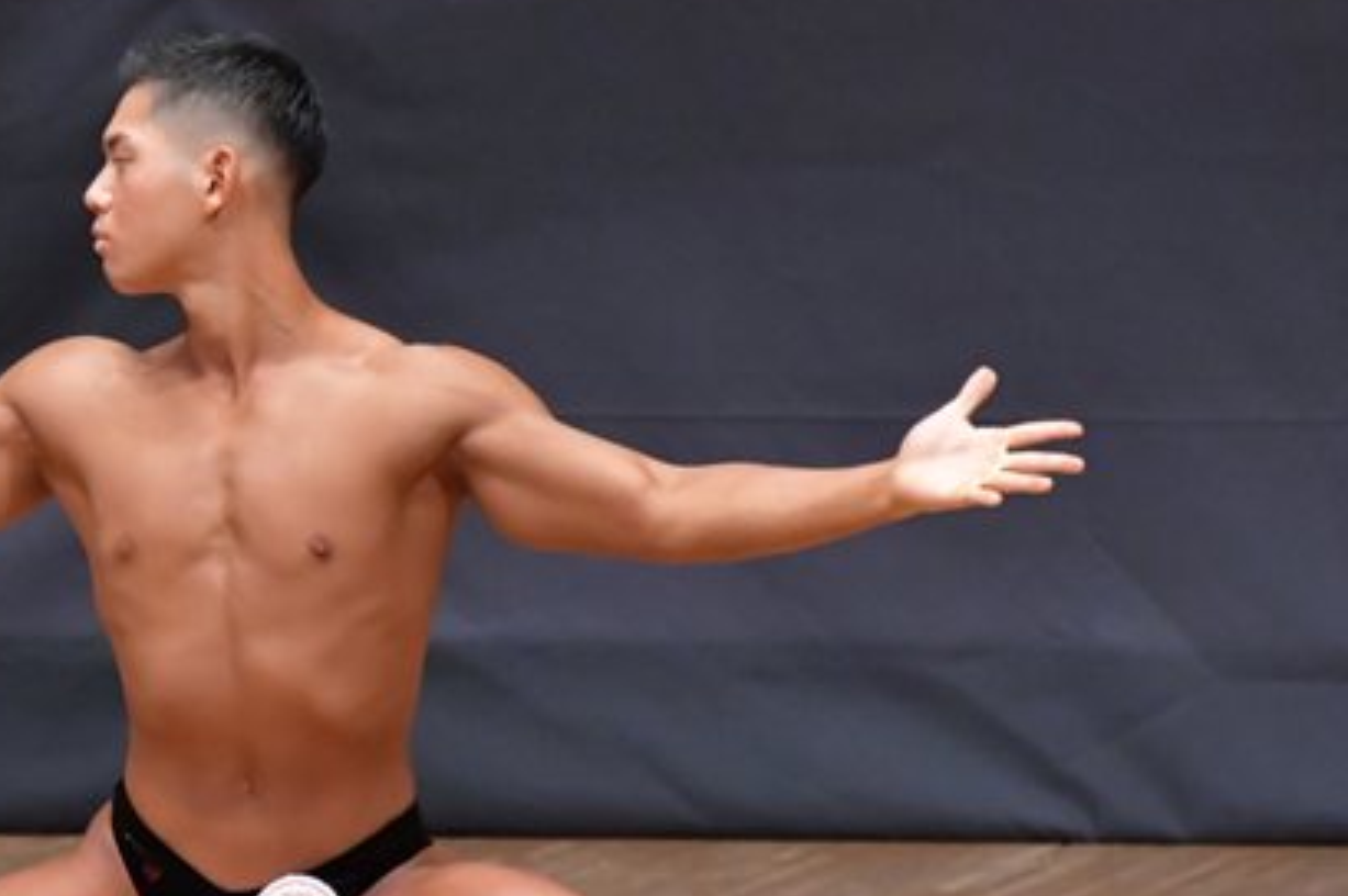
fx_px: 26601
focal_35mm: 711
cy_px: 642
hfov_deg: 2.9
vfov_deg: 1.9
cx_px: 124
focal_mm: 250
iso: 6400
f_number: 5.6
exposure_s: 1/400
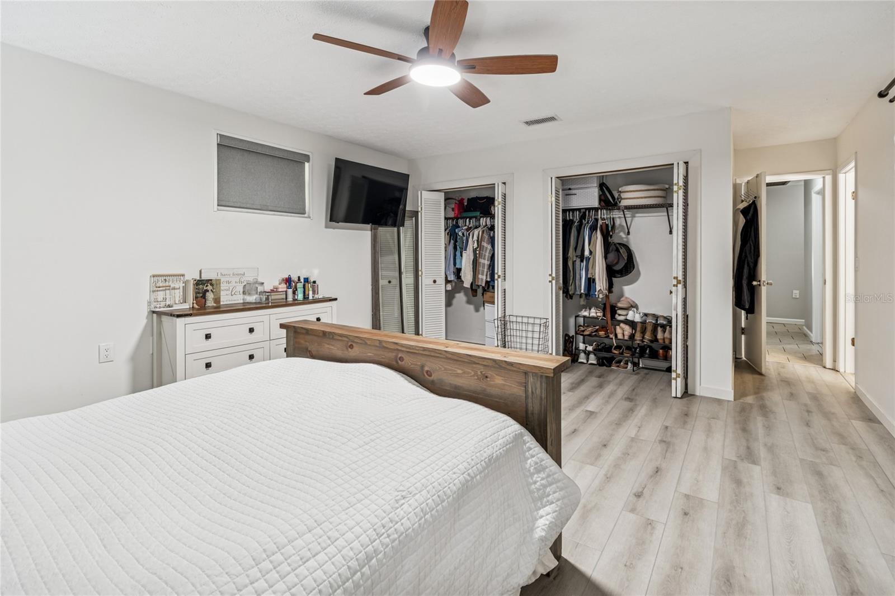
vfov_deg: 77.3
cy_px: 298
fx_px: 373
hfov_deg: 100.4
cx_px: 448
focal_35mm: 15
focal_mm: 10
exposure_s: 1/3.33
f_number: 7.1
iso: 100
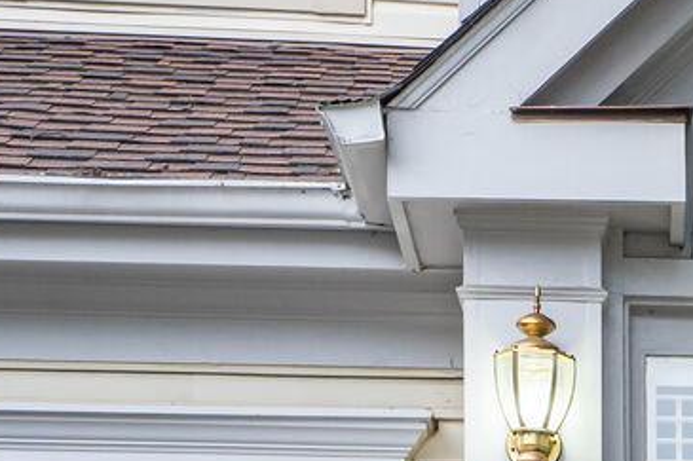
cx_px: 1310
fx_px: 2463
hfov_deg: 13.9
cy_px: 732
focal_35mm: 128
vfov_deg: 10.3
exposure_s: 1/40
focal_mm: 27
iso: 800
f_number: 8
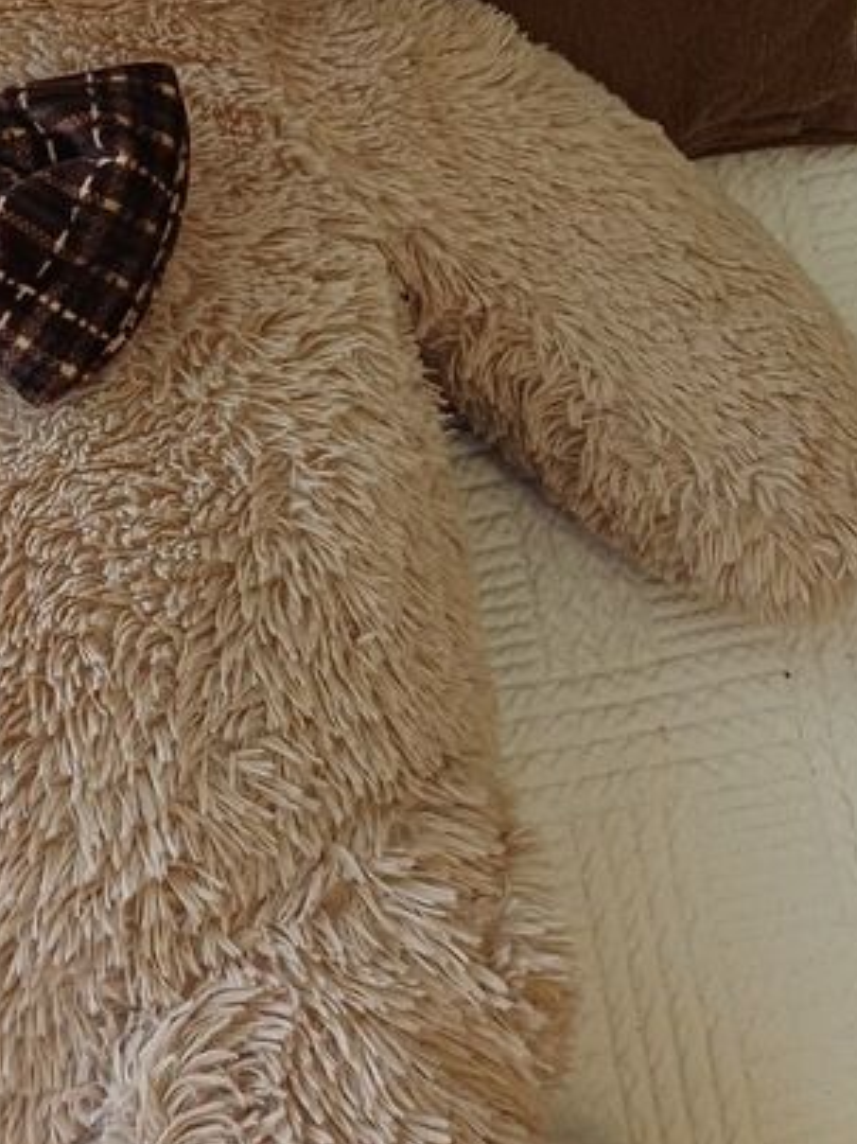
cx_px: -11
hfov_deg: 22.7
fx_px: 2048
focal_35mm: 62
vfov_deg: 30.9
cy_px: 363
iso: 320
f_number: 1.8
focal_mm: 4.65
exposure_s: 1/33.3
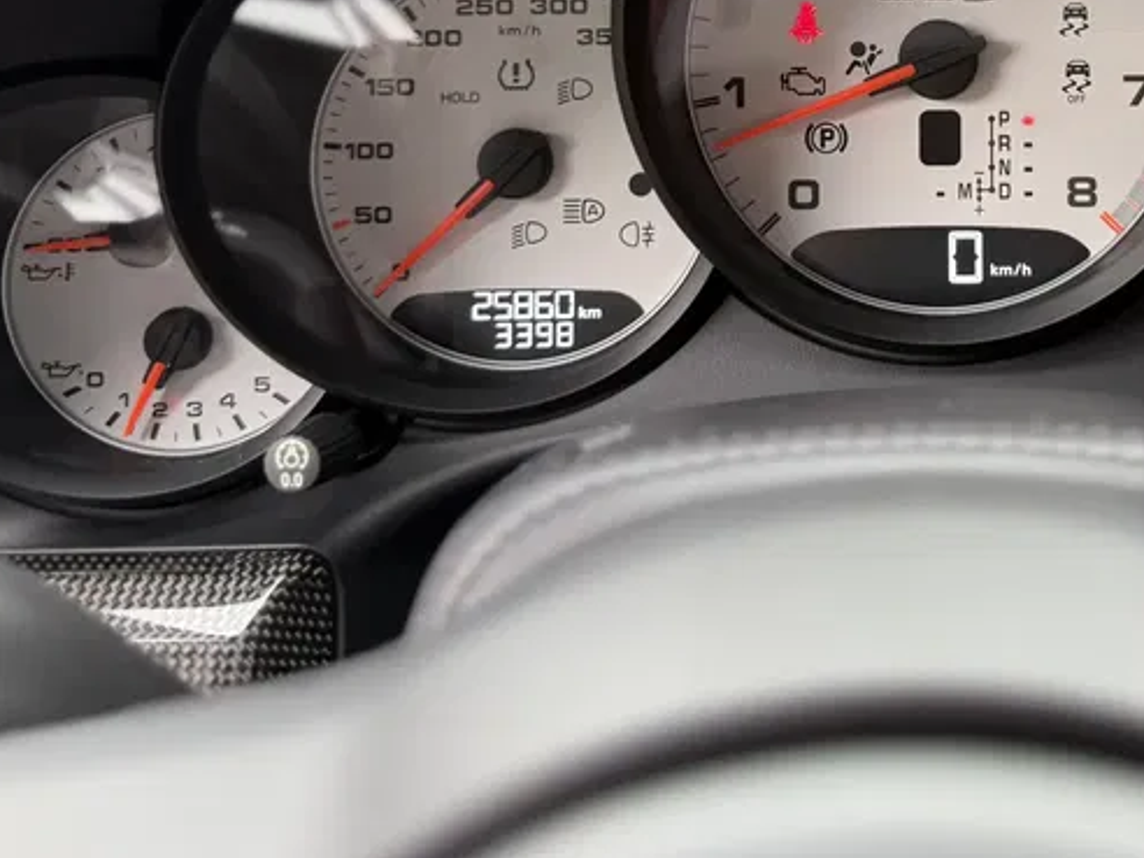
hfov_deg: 36.6
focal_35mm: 50
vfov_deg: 27.6
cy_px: 26
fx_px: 1652
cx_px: 946
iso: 125
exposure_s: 1/121
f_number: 1.78
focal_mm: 6.76
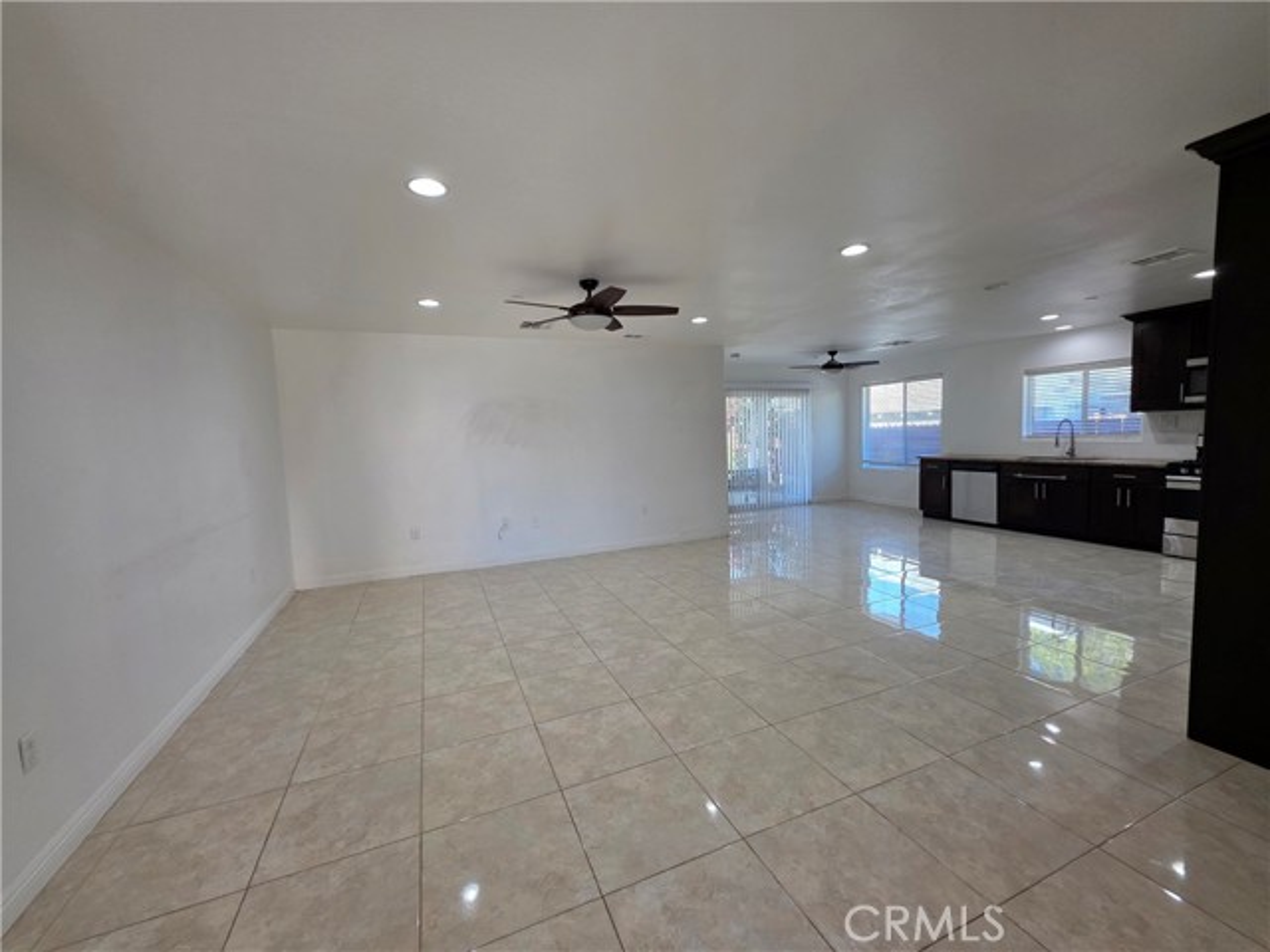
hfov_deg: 106.2
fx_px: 477
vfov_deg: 89.9
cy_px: 476
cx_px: 635
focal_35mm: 13
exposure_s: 1/120
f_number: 1.9
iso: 100
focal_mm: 2.2
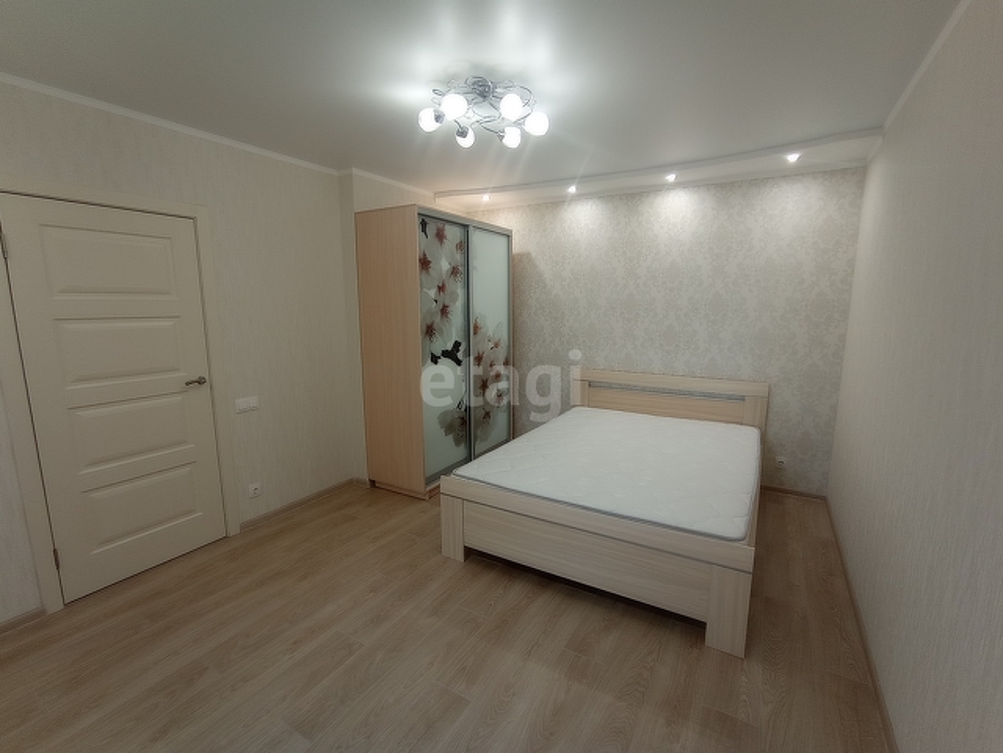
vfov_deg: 49.7
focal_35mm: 28
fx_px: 811
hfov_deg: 63.4
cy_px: 376
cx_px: 502
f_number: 2.2
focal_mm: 1.65
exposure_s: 1/50
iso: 186
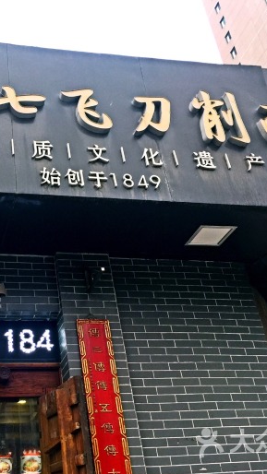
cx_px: 27
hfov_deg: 26.8
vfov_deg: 47.4
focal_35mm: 43
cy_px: 235
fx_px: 541
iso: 32
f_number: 2.2
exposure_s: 1/33
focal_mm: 4.15
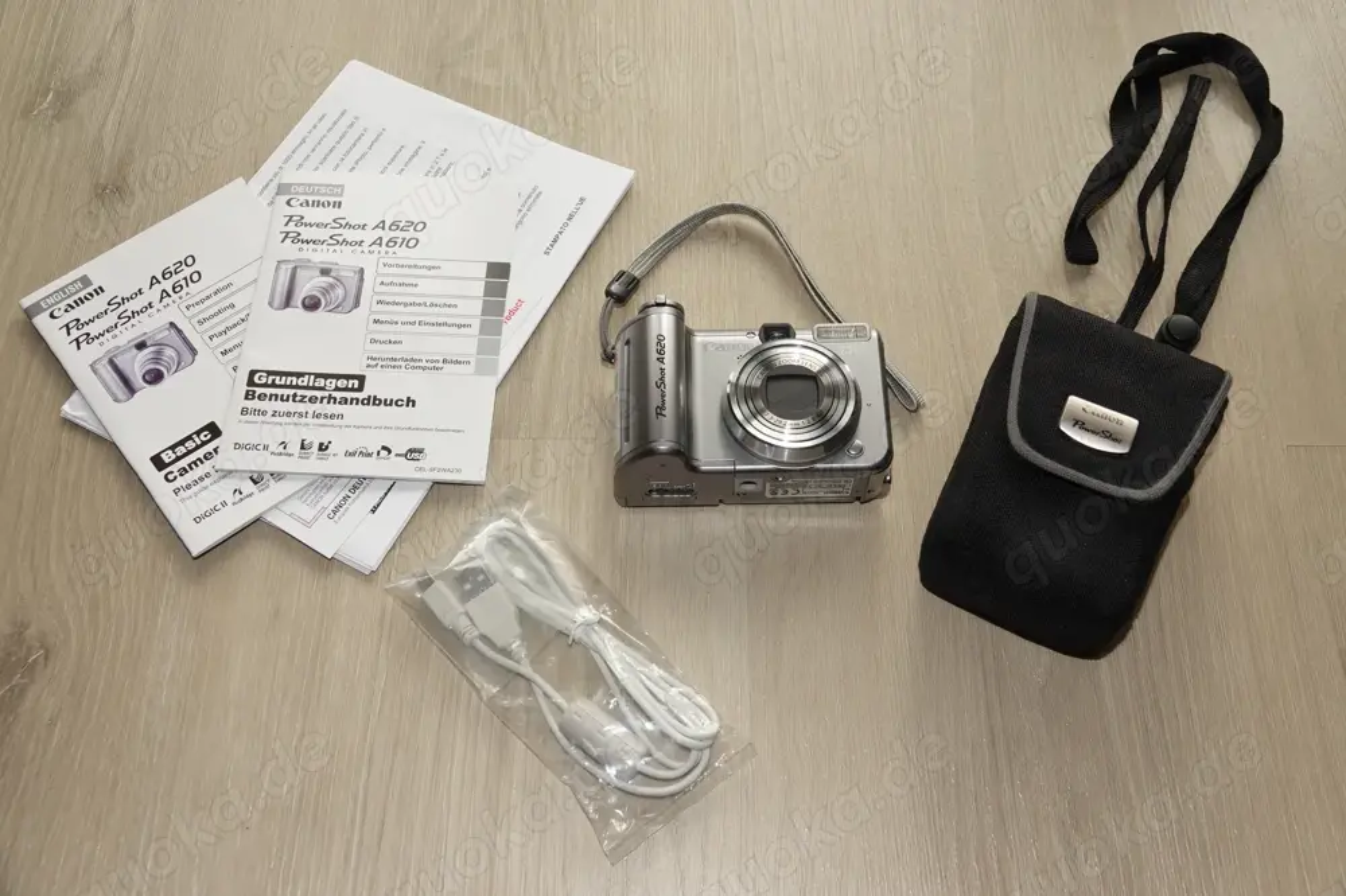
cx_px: 673
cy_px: 448
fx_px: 1271
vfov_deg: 38.9
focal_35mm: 34
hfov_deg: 55.8
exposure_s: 1/250
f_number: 3.2
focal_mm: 12.63
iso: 100
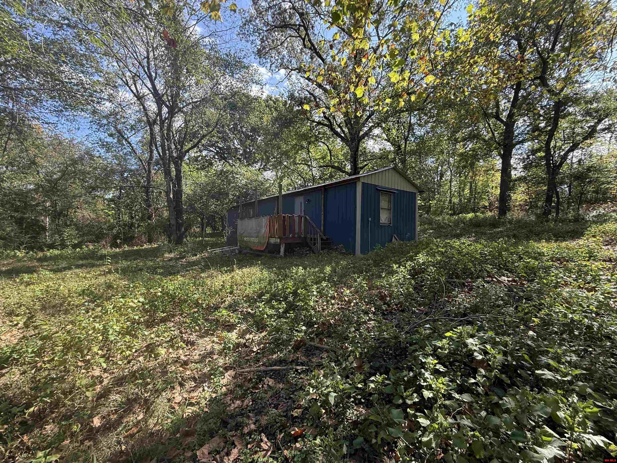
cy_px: 232
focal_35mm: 14
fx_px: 250
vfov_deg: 85.7
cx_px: 308
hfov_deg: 102.1
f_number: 2.2
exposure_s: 1/251
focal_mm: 2.22
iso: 64
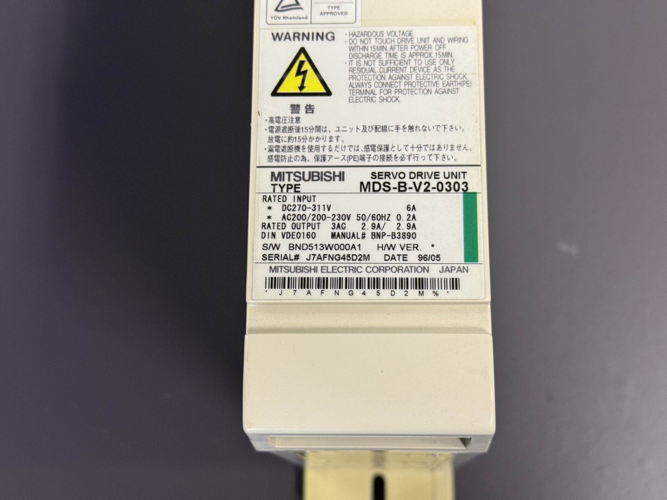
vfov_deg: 30.3
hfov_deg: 39.7
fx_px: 925
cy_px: 250
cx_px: 334
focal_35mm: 48
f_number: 1.78
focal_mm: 6.76
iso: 200
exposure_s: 1/50
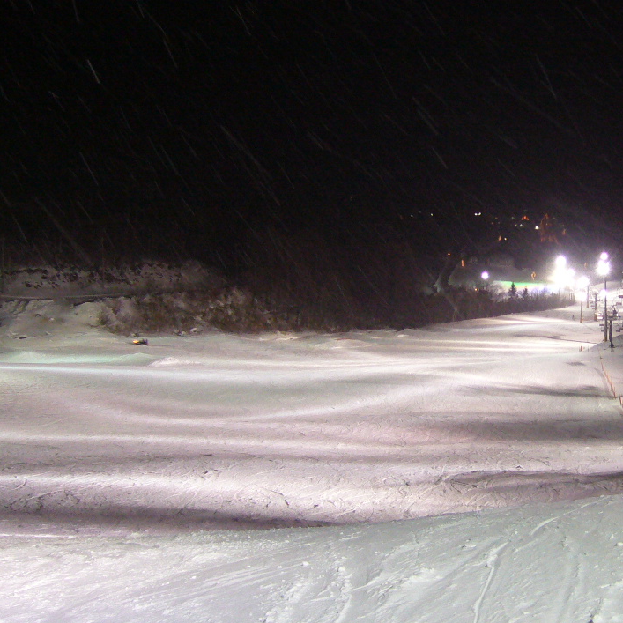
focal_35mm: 56
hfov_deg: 29.8
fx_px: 1140
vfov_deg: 30.6
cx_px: 499
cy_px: 324
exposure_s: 1/8
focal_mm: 5.8
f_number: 2.8
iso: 200
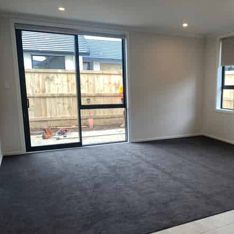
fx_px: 260
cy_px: 128
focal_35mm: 34
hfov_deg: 47.0
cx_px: 170
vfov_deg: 48.4
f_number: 1.8
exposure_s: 1/100
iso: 25
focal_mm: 4.25
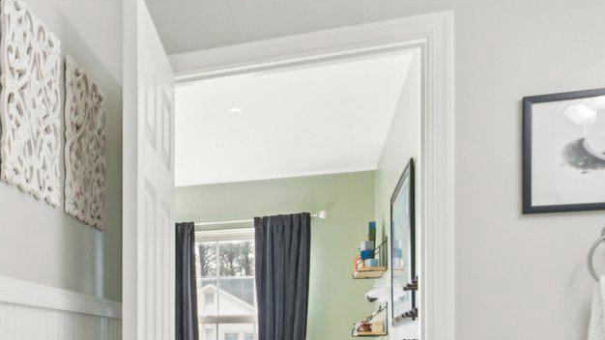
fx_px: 770
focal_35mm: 48
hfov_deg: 34.6
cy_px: 351
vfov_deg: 23.7
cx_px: -116
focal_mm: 14
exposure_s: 1/15
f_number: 8
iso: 140
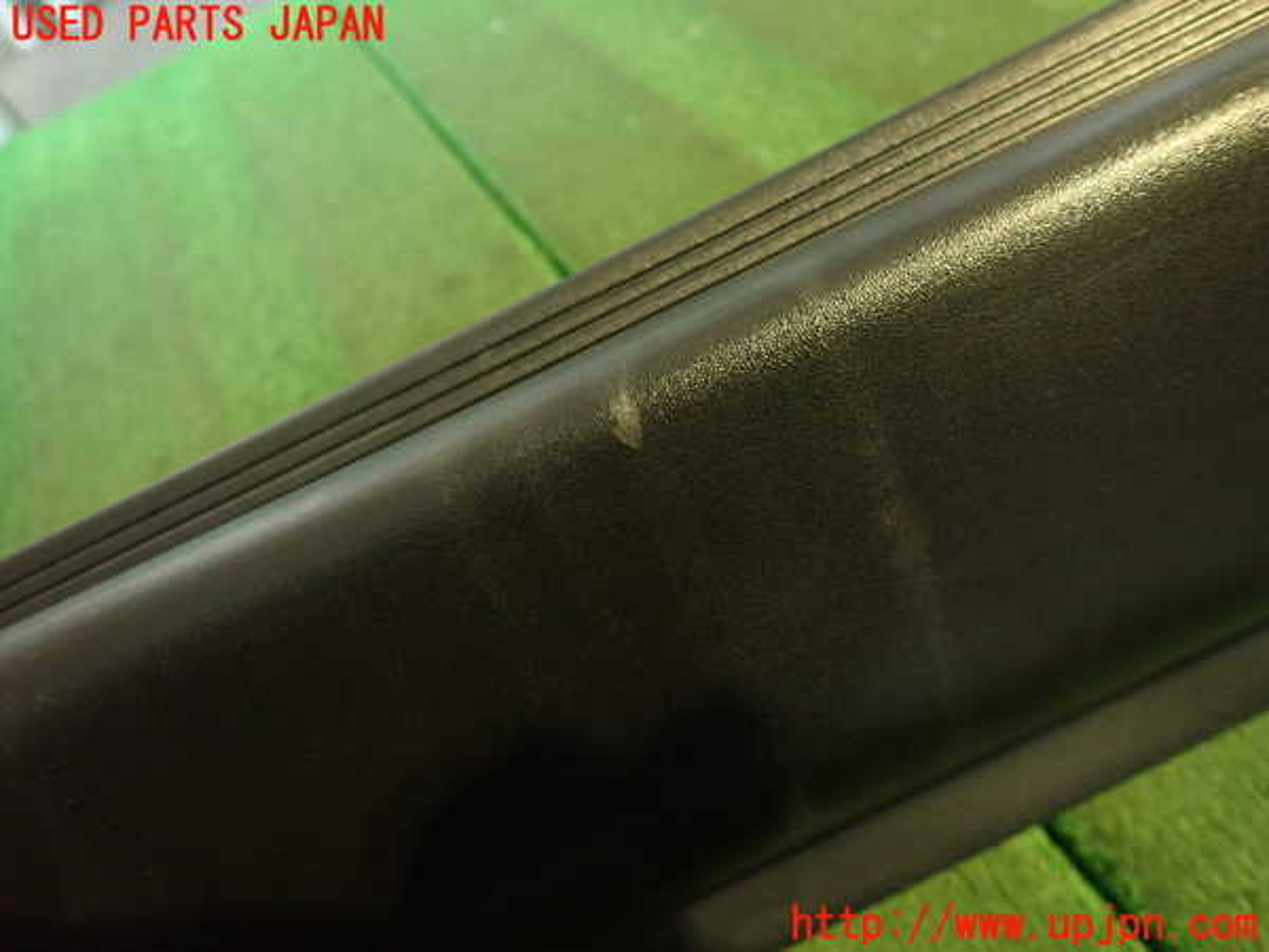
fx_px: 916
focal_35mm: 25
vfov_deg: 54.9
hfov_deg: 69.4
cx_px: 634
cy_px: 476
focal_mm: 4.5
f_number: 2
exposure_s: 1/30
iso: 640
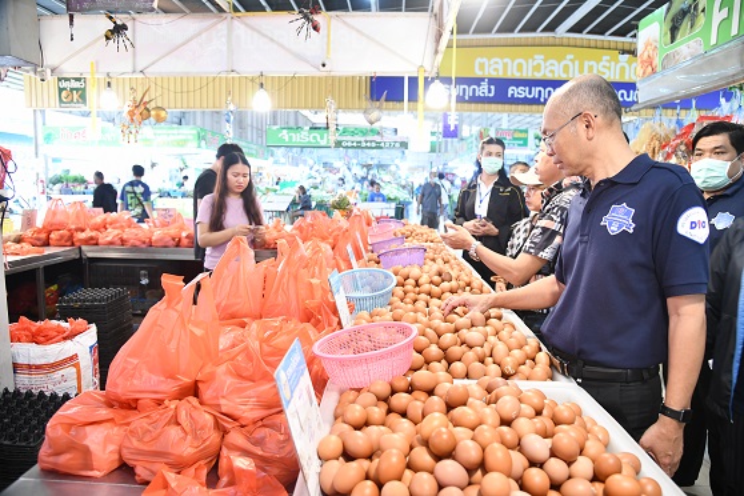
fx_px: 496
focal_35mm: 24
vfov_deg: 53.1
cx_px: 372
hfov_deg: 73.7
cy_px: 248
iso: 1800
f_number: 5
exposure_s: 1/40
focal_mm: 24
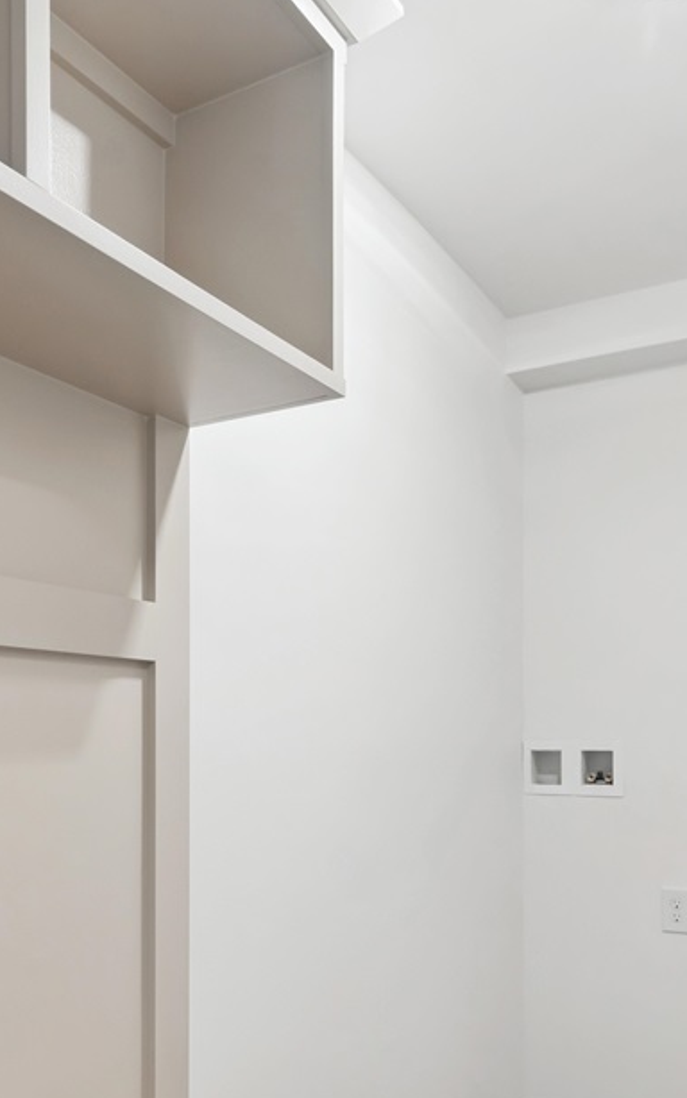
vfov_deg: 55.6
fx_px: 1018
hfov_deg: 37.0
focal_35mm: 34
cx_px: 247
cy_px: 727
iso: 400
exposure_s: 1/8
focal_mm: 16
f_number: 8
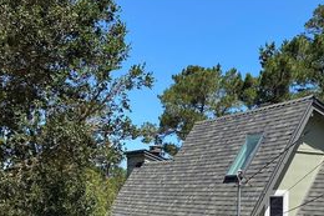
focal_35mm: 52
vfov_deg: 24.7
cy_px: 219
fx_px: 468
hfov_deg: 36.9
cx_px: 258
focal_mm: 4.25
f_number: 1.8
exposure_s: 1/1585
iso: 32
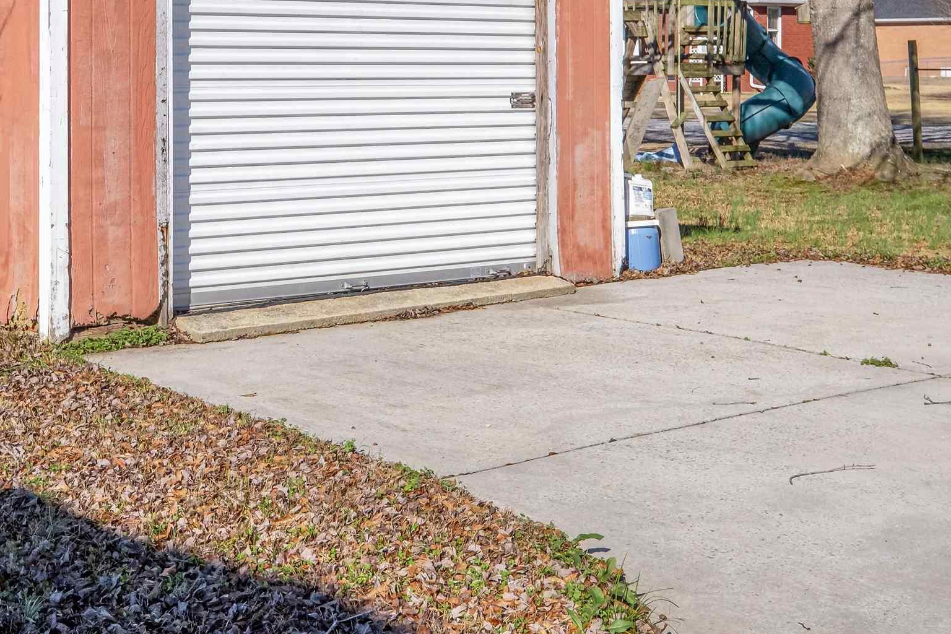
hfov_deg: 33.0
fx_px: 1585
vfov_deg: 22.2
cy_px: 86
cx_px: 277
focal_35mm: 60
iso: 800
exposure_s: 1/2000
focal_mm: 20
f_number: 7.1
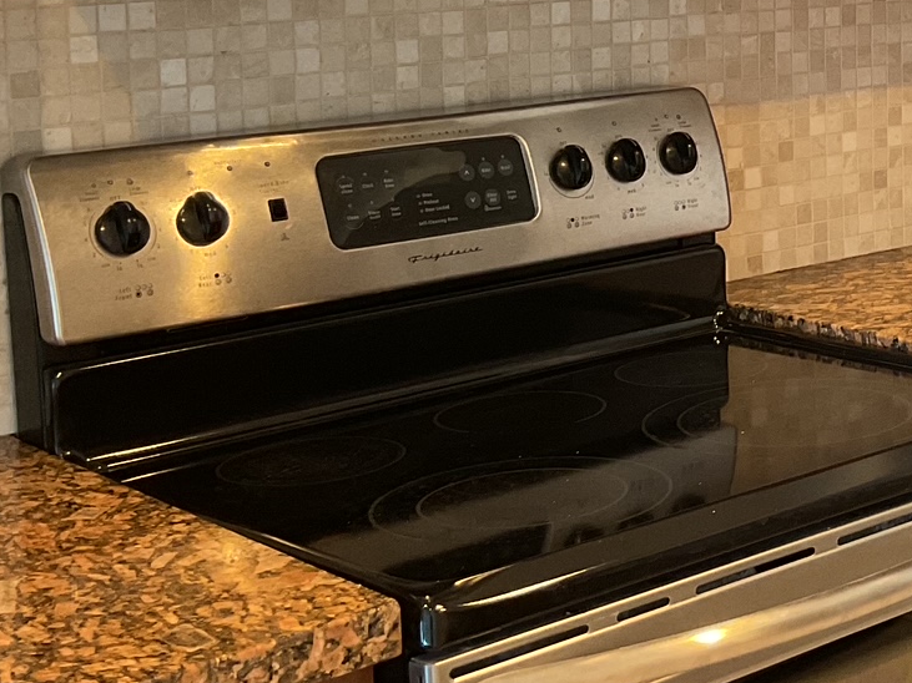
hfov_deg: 22.5
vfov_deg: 18.2
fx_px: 2107
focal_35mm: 80
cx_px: 1088
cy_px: 96
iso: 100
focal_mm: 3
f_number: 1.8
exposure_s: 1/60
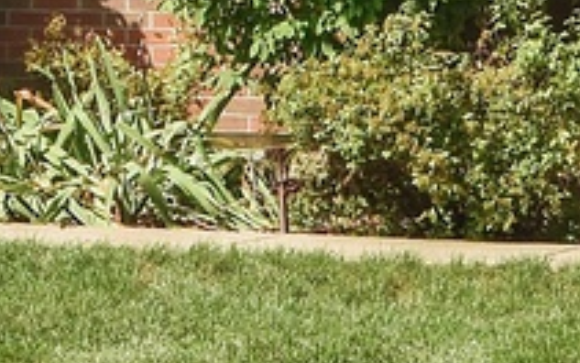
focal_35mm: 235
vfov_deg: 5.3
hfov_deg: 8.9
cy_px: -688
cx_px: 368
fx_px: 3716
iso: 200
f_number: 8
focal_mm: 20
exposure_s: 1/320
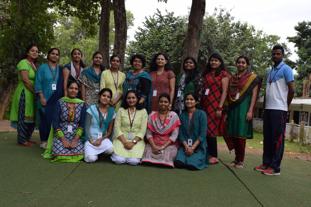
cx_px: 156
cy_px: 104
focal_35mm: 38
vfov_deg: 35.5
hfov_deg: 51.3
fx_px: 324
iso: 360
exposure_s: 1/250
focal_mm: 25
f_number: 8
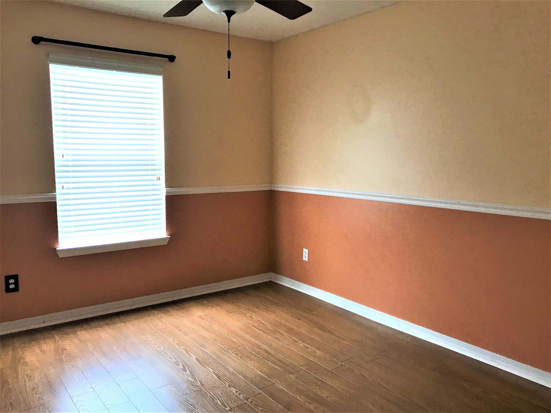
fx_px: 446
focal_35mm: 28
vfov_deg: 49.7
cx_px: 276
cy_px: 206
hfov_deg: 63.4
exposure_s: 1/30
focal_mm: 3.99
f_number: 1.8
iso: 32
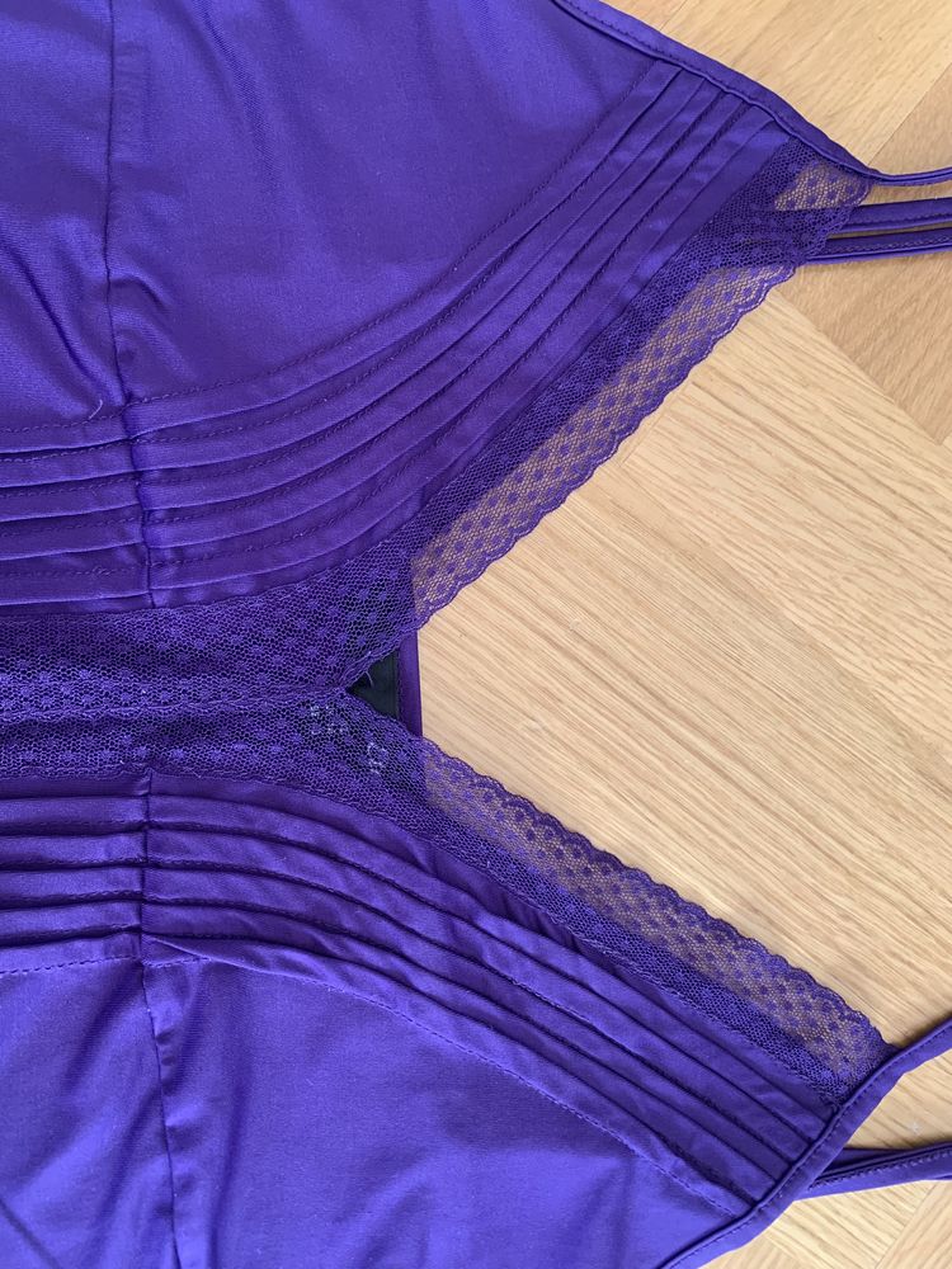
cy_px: 634
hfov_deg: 53.1
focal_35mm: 26
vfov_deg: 67.3
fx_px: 953
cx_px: 476
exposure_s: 1/60
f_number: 1.8
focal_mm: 4.25
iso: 160
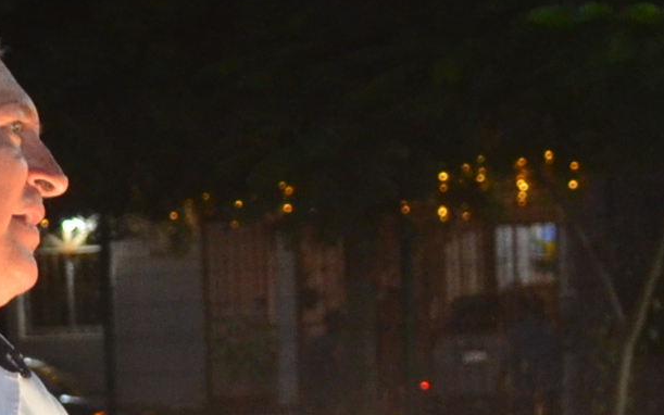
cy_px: 763
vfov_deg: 6.3
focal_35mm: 203
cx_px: 576
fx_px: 3674
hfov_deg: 10.3
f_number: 4
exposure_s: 1/60
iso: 720
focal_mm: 22
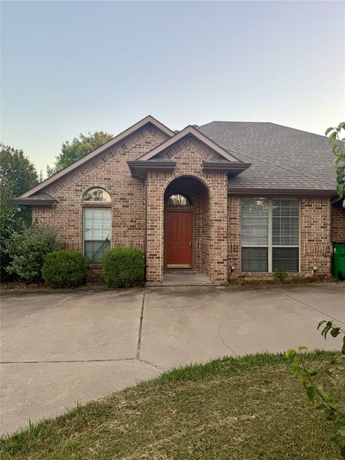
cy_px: 230
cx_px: 172
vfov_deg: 71.6
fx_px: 319
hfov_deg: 56.8
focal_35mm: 24
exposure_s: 1/153
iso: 80
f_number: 1.78
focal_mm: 6.76
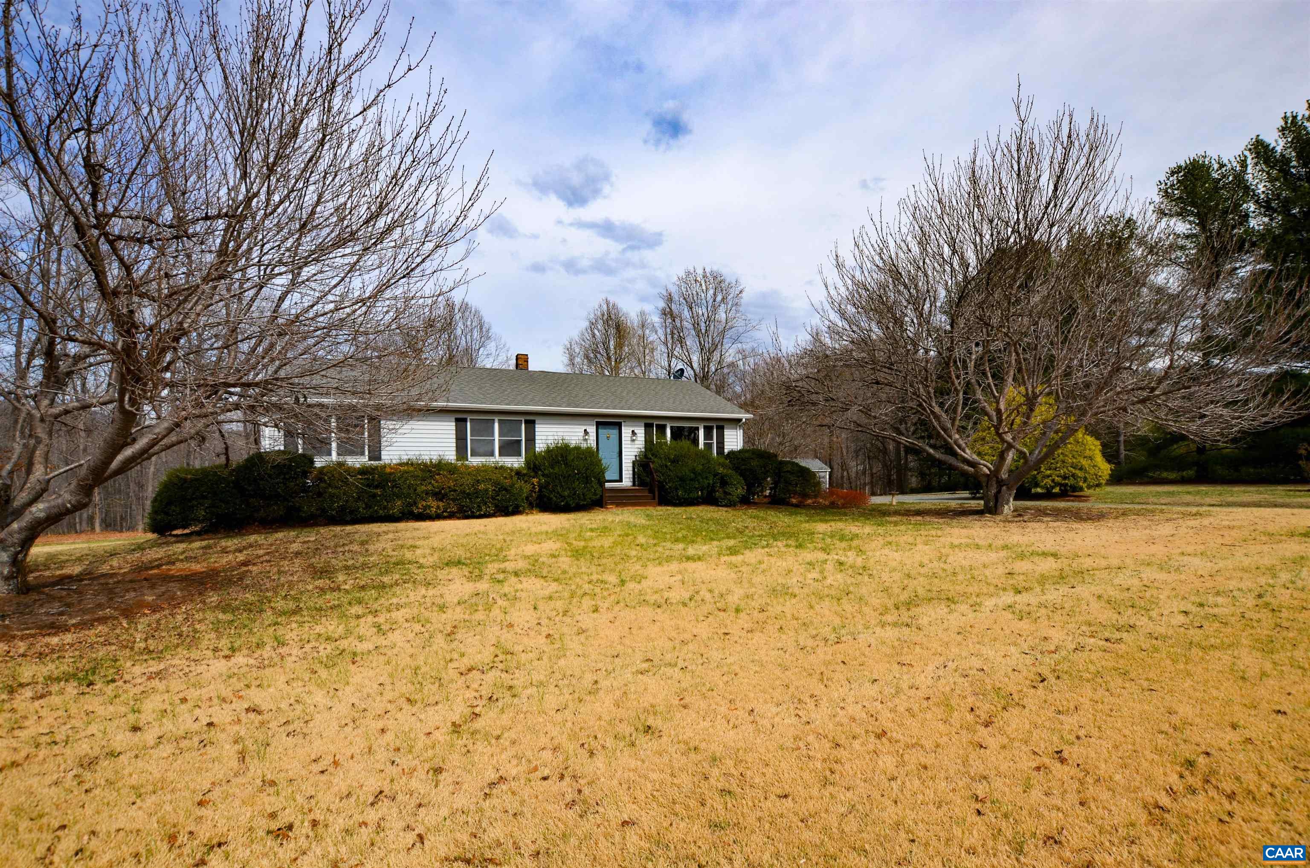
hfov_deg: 100.5
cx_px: 655
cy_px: 434
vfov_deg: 77.1
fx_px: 545
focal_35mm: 15
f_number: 9
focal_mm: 10
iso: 100
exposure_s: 1/250
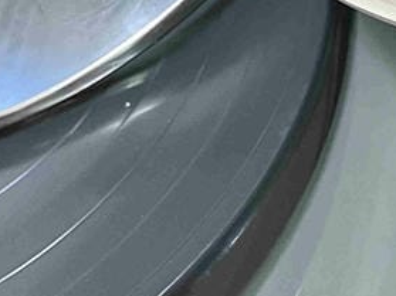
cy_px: -99
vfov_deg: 12.7
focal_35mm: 112
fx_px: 1281
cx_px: 427
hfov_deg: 17.1
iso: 125
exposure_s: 1/60
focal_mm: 5.7
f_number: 1.5
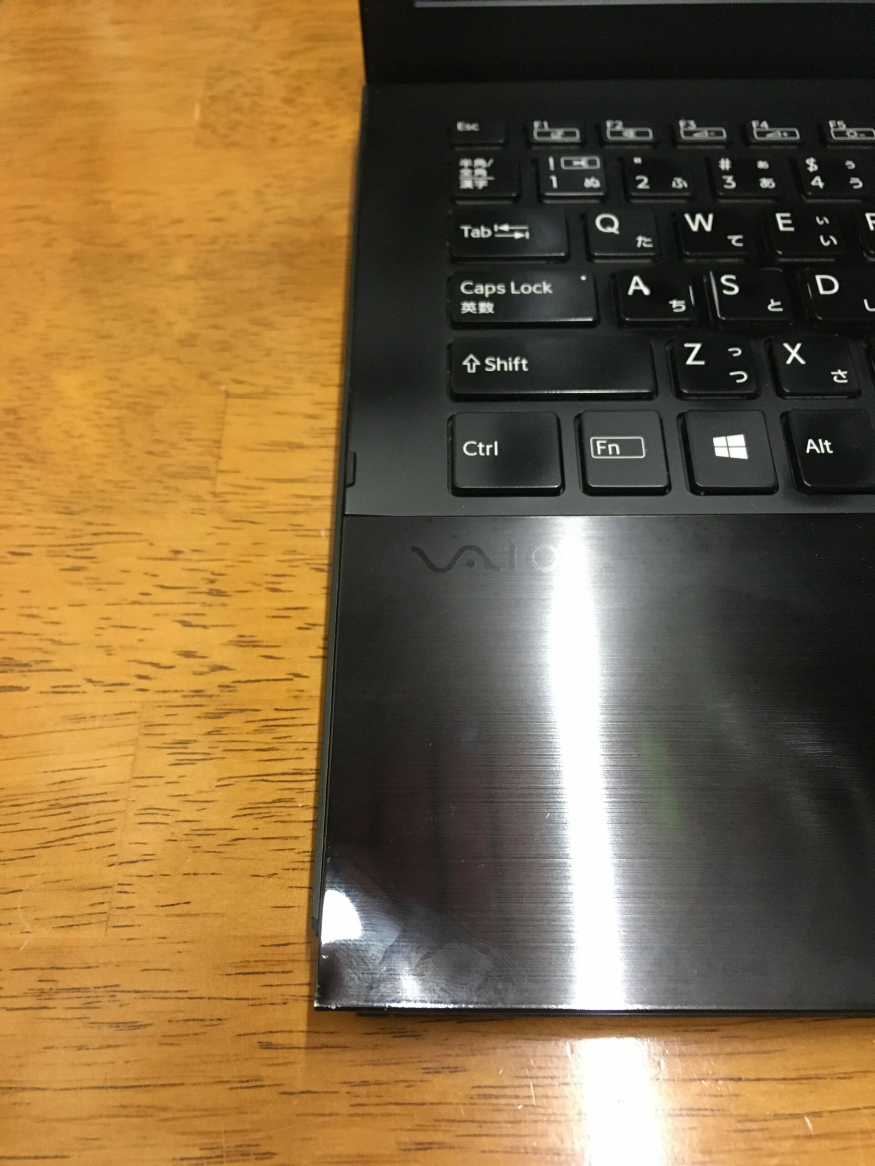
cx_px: 438
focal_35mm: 29
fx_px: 977
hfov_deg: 48.2
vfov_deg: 61.7
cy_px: 583
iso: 200
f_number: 2.2
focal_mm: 4.15
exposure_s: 1/30
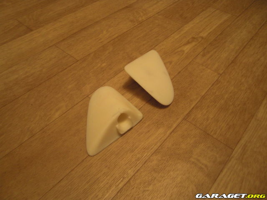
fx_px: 216
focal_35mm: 28
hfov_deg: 63.4
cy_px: 100
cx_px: 134
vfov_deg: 49.7
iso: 200
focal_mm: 4.9
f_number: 2.6
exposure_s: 1/2
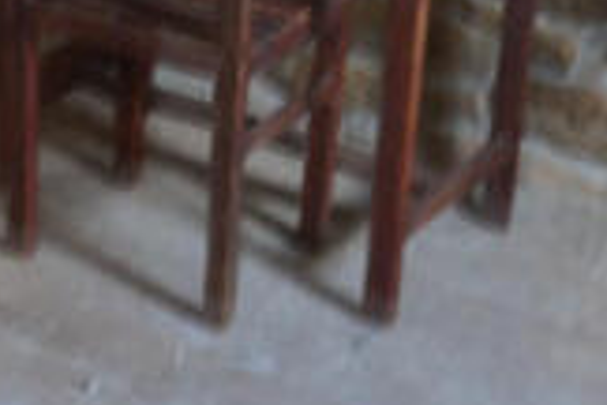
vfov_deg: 12.9
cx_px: 154
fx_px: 1787
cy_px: 96
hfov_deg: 19.1
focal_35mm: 106
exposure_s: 1/2
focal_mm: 24
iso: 200
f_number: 4
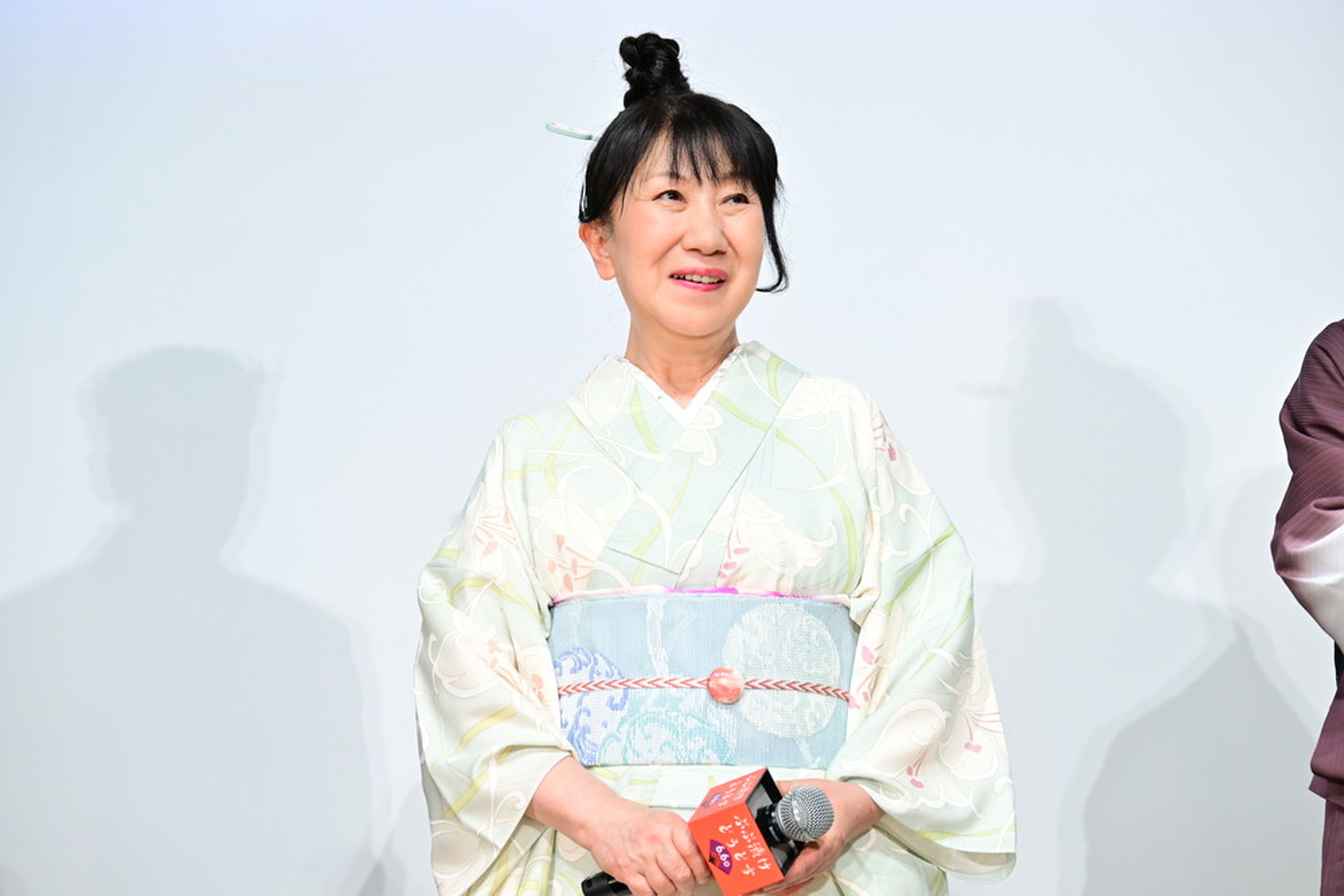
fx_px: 4480
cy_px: 448
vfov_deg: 11.4
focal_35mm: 120
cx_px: 672
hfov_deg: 17.1
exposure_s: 1/200
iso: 3200
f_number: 6.3
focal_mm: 120
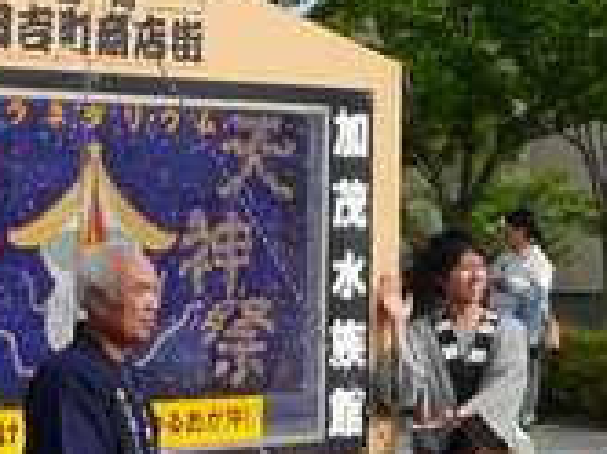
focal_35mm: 135
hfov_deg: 14.6
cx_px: 179
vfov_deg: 11.0
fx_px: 2364
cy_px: 271
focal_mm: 5.2
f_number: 5
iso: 80
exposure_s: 1/400
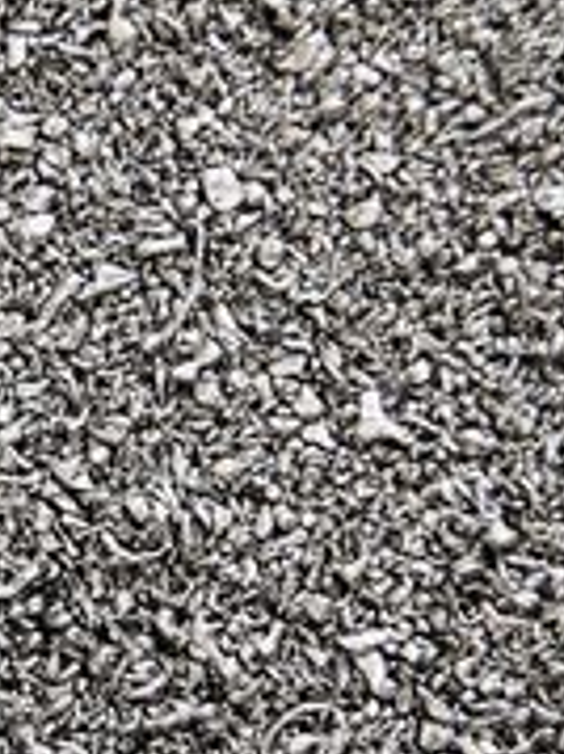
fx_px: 4814
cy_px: 257
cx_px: -17
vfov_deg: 8.9
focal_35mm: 221
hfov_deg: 6.7
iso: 400
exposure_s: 1/800
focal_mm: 55
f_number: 9
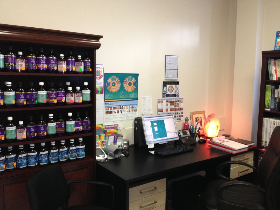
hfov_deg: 52.6
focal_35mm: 35
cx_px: 140
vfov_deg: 40.7
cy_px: 105
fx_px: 283
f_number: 2.4
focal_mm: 4.28
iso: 125
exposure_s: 1/20
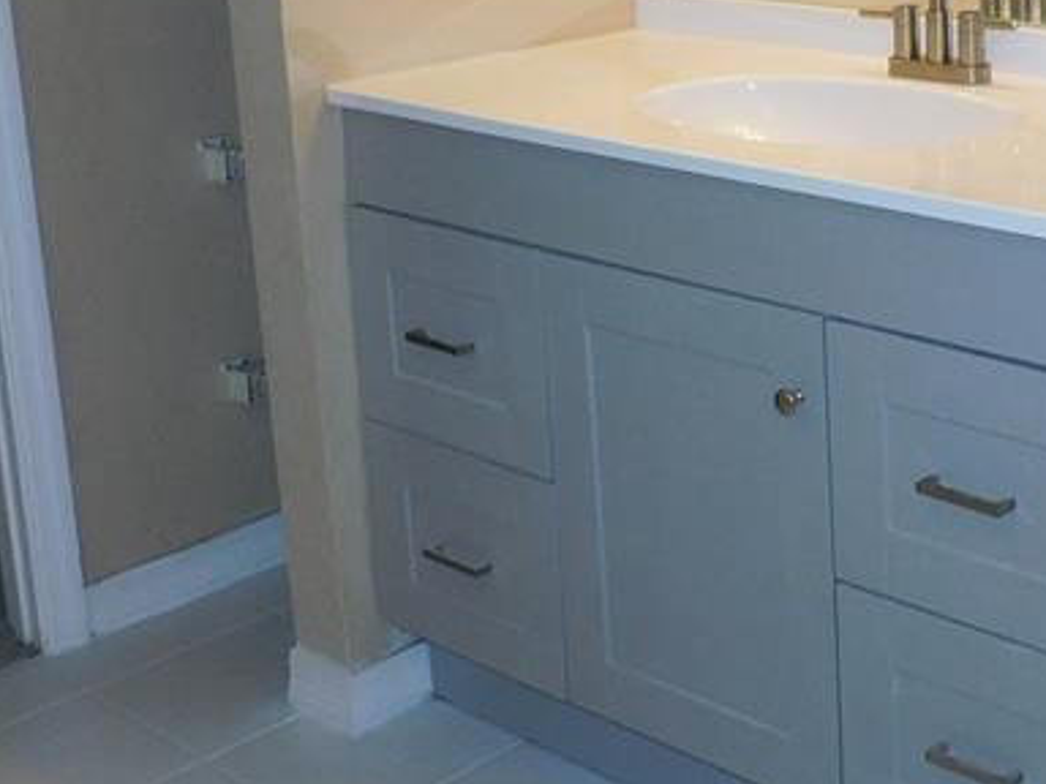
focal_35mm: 64
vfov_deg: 22.6
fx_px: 1934
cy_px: 136
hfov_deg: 29.2
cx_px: 910
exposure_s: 1/30
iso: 200
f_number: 3.3
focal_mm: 4.3
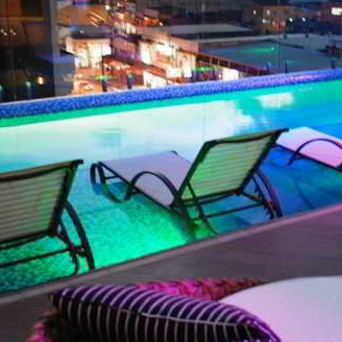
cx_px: 319
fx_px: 626
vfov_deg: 30.5
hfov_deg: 29.1
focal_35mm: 56
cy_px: 146
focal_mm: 18
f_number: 3.5
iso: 500
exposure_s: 1/5
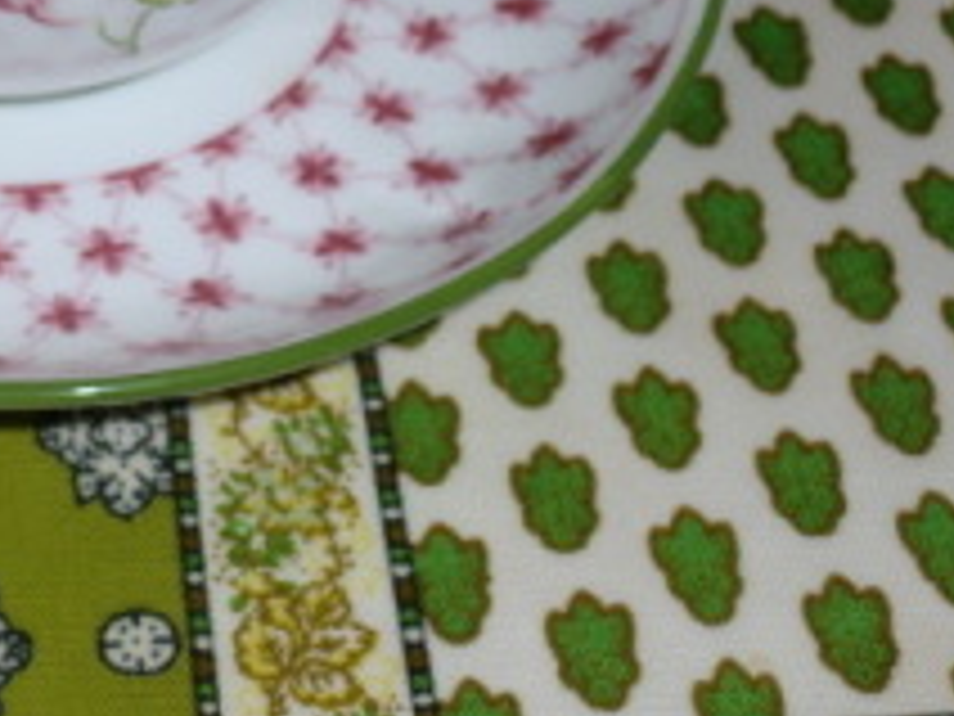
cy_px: -20
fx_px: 2728
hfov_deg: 19.3
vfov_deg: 14.7
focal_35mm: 99
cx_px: 27
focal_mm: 7.7
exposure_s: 1/60
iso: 64
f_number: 8.5
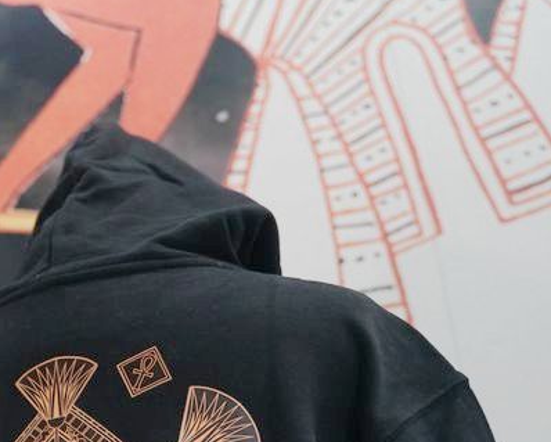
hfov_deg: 21.5
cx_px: -123
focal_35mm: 82
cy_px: 496
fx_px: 1338
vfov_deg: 18.0
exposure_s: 1/160
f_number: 2.8
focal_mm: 29
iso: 3200
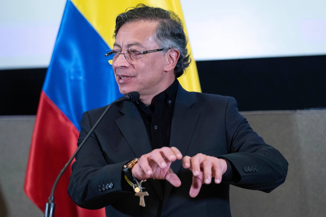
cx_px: 163
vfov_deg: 10.0
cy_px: 108
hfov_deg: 15.0
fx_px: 1241
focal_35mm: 137
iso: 5000
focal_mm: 137
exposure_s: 1/320
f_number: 2.8
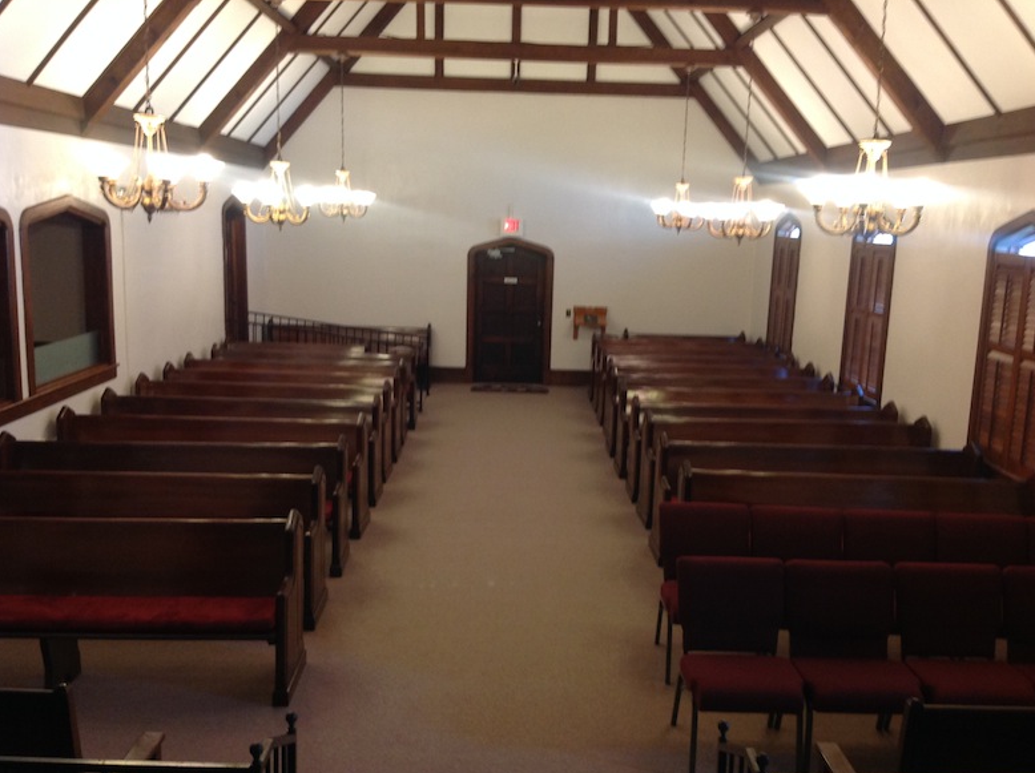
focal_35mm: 36
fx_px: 1075
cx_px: 524
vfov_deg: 39.6
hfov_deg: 51.4
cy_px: 391
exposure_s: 1/15
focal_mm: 4.28
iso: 160
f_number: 2.4
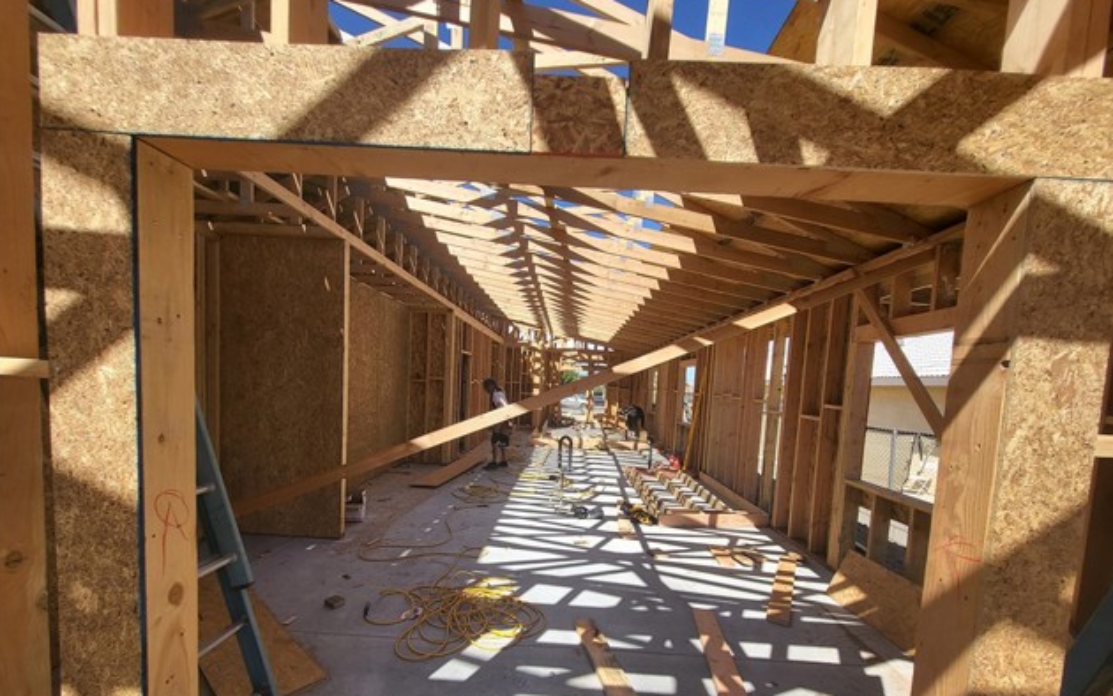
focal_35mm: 14
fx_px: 425
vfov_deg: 77.9
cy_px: 412
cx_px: 560
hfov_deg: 105.3
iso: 32
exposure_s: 1/657
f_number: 2.2
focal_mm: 1.74
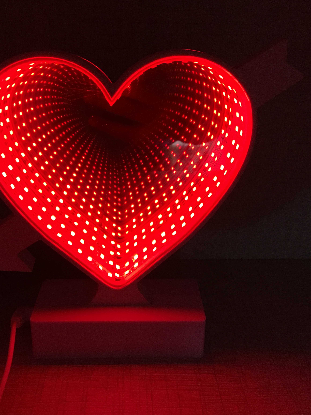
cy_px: 205
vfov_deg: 55.4
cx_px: 140
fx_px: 395
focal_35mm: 33
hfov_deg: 42.9
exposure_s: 1/17
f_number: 2.2
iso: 200
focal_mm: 4.15
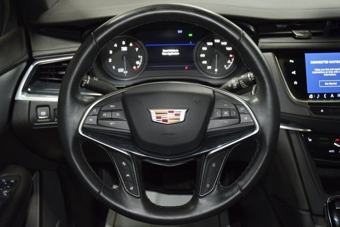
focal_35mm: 44
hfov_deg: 45.0
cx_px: 170
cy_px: 114
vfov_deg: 30.9
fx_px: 411
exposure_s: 1/25
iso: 1600
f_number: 3.8
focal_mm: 29
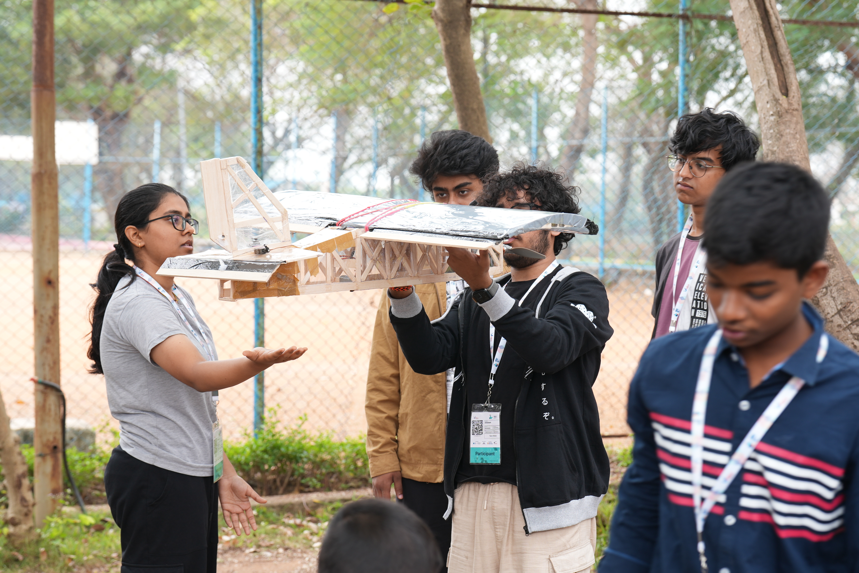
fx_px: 1862
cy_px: 286
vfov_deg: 17.5
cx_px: 430
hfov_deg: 26.0
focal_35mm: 78
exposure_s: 1/100
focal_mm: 78
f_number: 5
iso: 250
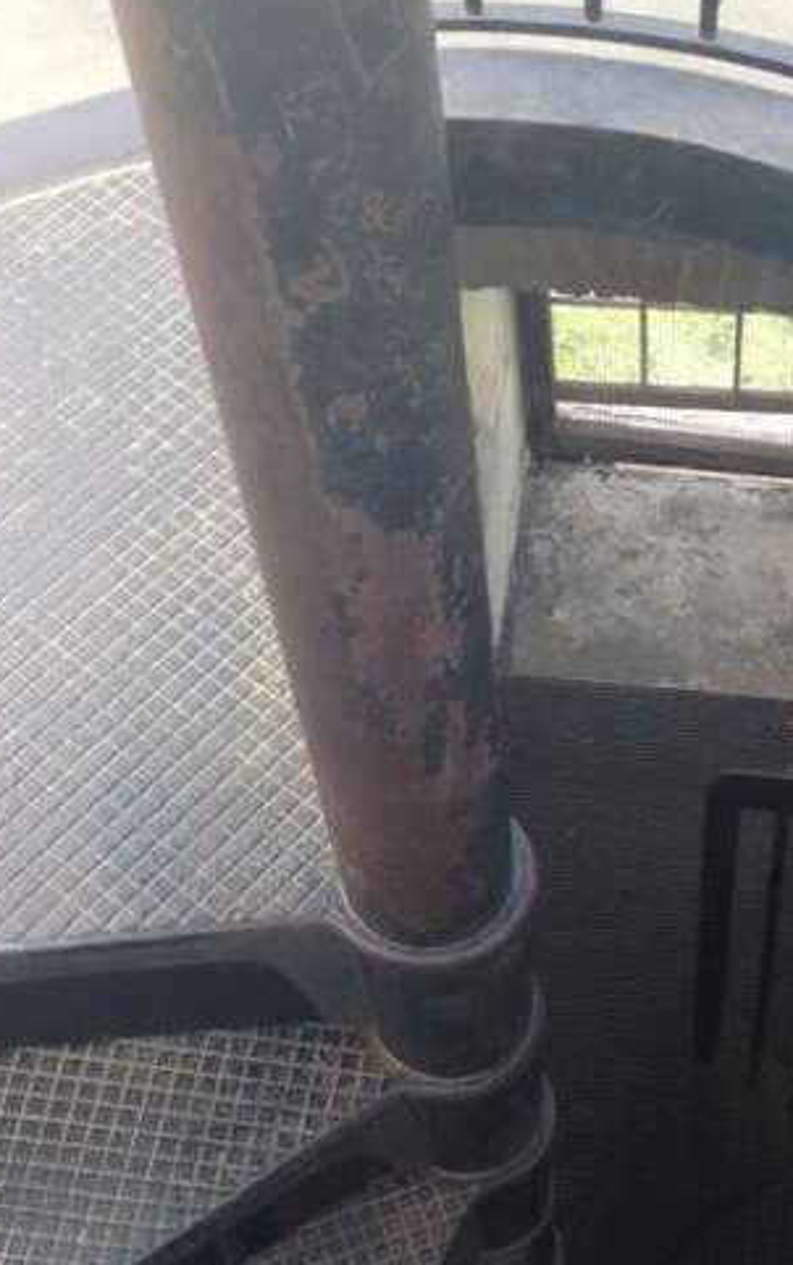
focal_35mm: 58
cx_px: 667
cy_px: 869
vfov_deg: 34.7
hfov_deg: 22.0
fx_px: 2002
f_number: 2.4
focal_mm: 4.12
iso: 50
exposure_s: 1/126
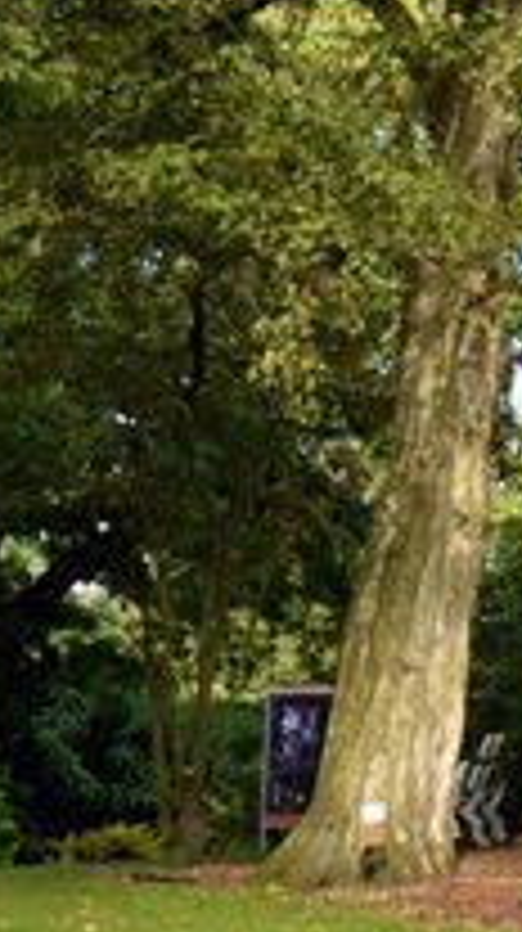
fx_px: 2246
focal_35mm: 91
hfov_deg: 12.6
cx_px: 765
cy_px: -297
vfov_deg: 21.1
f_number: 5.6
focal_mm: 20
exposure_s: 1/125
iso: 200
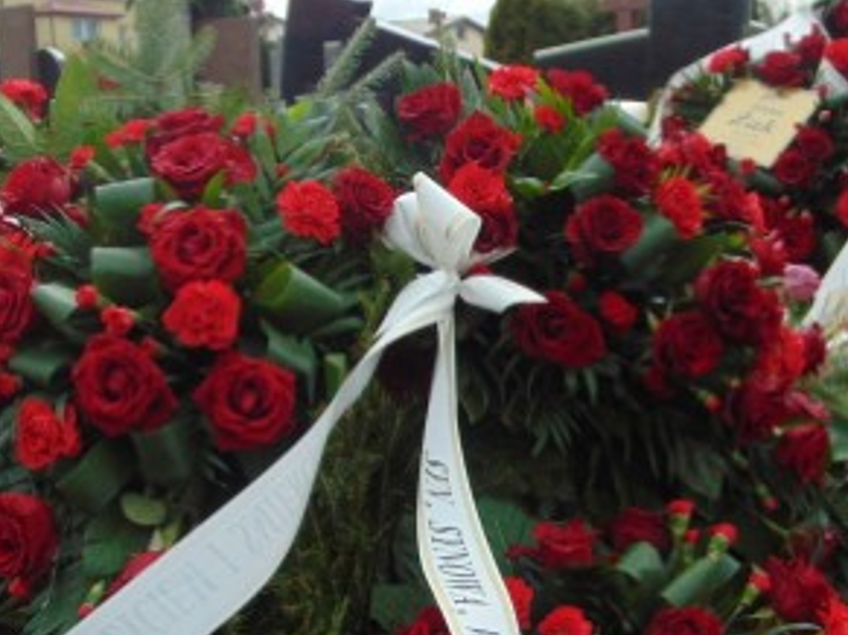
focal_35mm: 55
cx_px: 498
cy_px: 460
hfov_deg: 34.9
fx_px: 1347
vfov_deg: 26.3
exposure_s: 1/1000
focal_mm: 4.5
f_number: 3
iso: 80
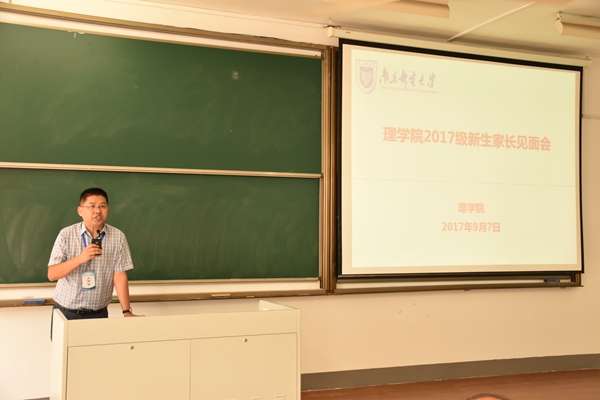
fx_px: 675
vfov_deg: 33.0
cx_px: 300
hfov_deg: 47.9
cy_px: 200
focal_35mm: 40
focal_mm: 27
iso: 1000
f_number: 4.5
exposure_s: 1/80
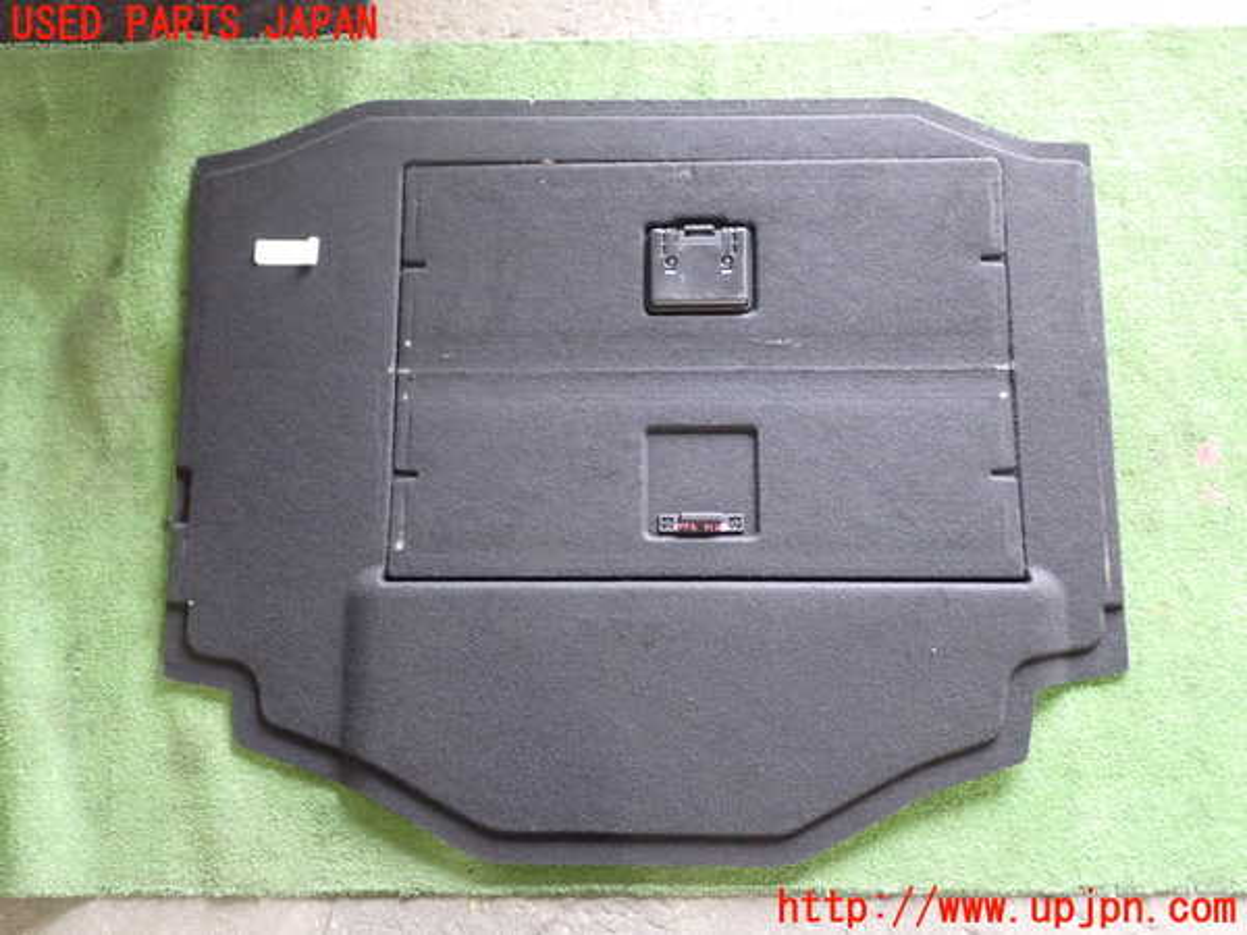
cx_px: 624
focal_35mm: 36
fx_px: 1297
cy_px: 468
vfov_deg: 39.7
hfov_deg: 51.4
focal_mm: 6.37
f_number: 2.5
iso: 800
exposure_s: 1/30
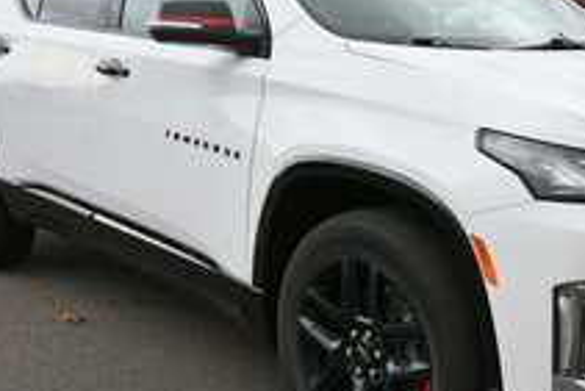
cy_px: 204
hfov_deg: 34.6
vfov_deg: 23.8
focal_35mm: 57
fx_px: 927
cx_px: 408
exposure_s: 1/250
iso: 280
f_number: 5.6
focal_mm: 20
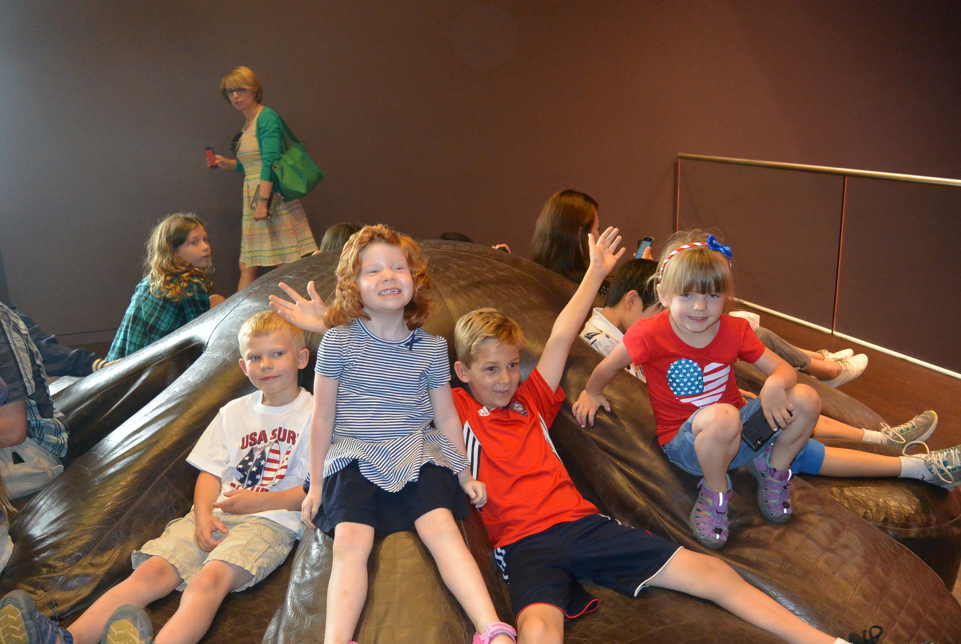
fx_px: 775
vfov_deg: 45.1
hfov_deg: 63.6
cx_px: 480
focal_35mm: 29
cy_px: 322
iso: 1100
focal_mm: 11
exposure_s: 1/60
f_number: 3.5
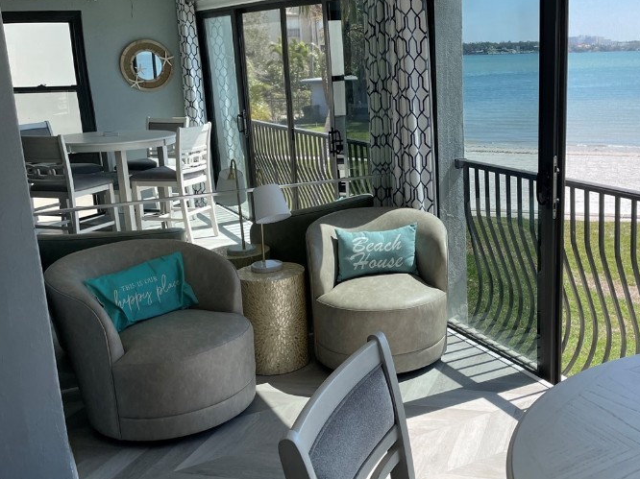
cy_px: 240
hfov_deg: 45.6
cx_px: 460
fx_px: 739
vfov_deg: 35.9
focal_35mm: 40
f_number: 1.6
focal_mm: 4.2
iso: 32
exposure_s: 1/1233
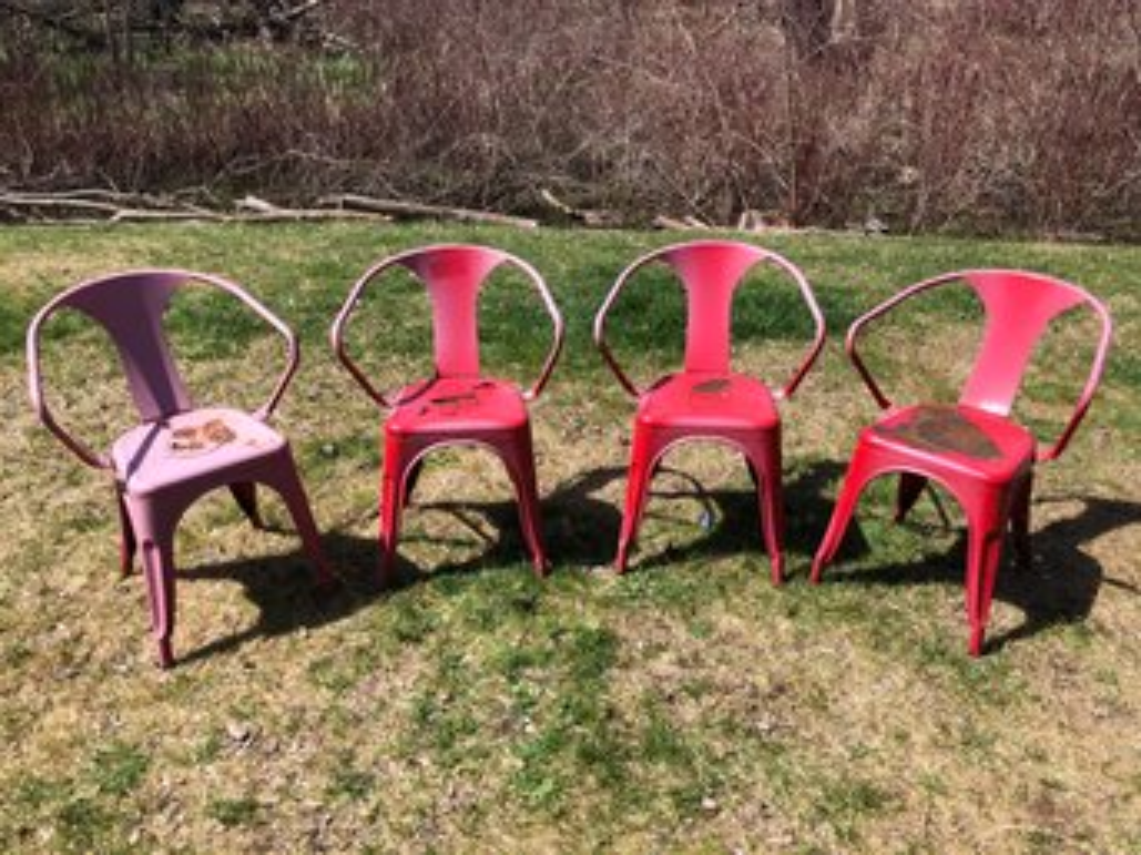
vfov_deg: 49.7
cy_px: 428
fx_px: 923
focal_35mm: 28
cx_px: 570
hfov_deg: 63.5
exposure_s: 1/1245
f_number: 1.8
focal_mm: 3.99
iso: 20
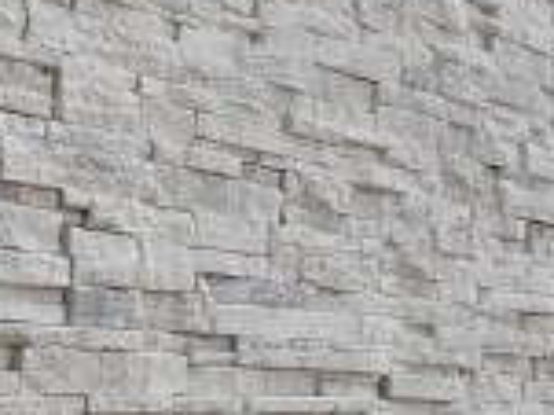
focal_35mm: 95
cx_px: -253
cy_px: 477
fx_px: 1519
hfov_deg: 18.5
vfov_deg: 15.1
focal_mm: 7
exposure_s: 1/250
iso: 200
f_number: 5.6
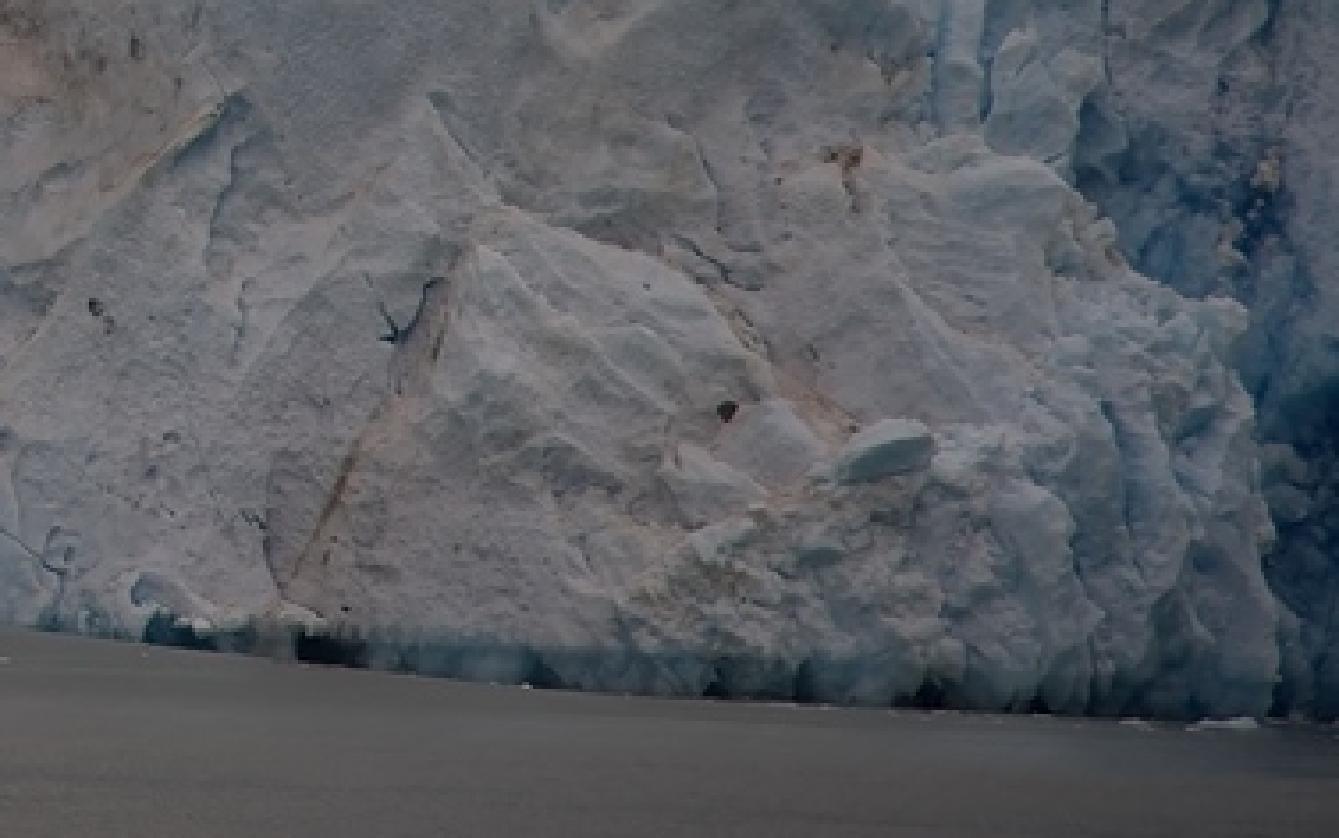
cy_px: -540
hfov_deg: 5.0
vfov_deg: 3.2
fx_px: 15151
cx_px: -675
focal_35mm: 415
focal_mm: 120
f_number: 4
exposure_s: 1/250
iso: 125
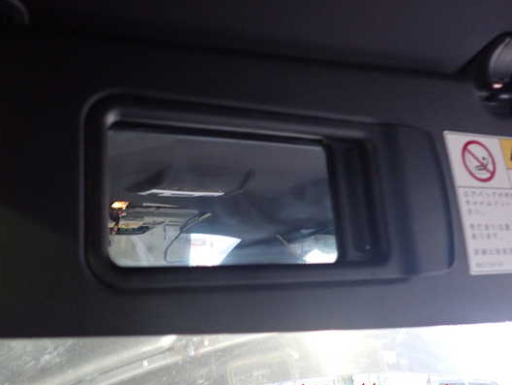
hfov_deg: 53.8
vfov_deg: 41.8
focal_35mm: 34
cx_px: 229
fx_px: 503
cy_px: 188
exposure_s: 1/10
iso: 800
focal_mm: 5.4
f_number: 2.3
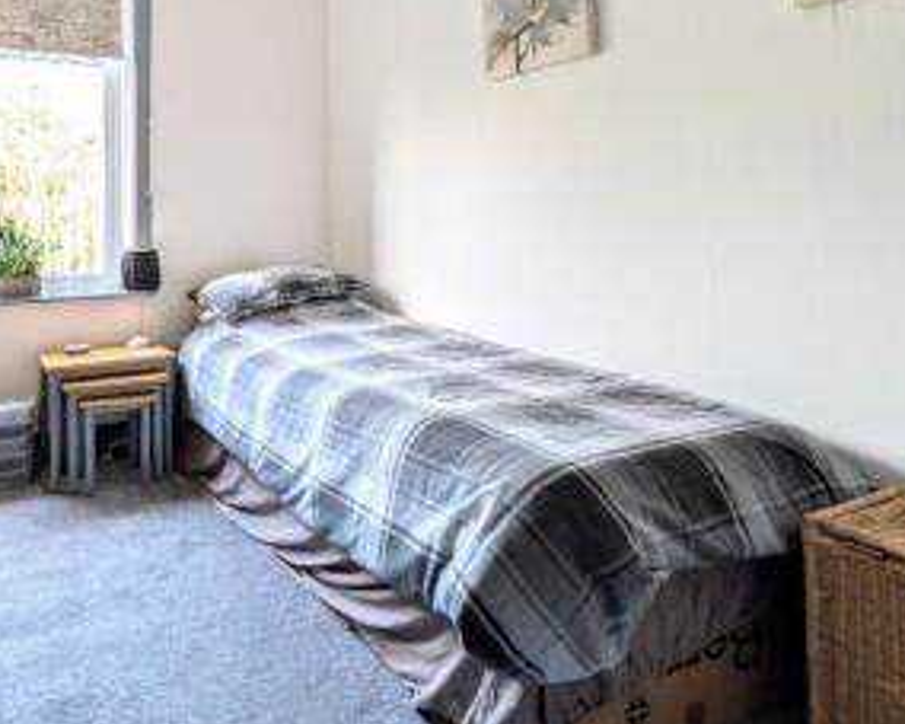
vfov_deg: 55.7
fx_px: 643
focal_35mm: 24
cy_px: 174
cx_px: 249
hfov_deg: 66.8
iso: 74
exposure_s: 1/62.3
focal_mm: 2.02
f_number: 1.7
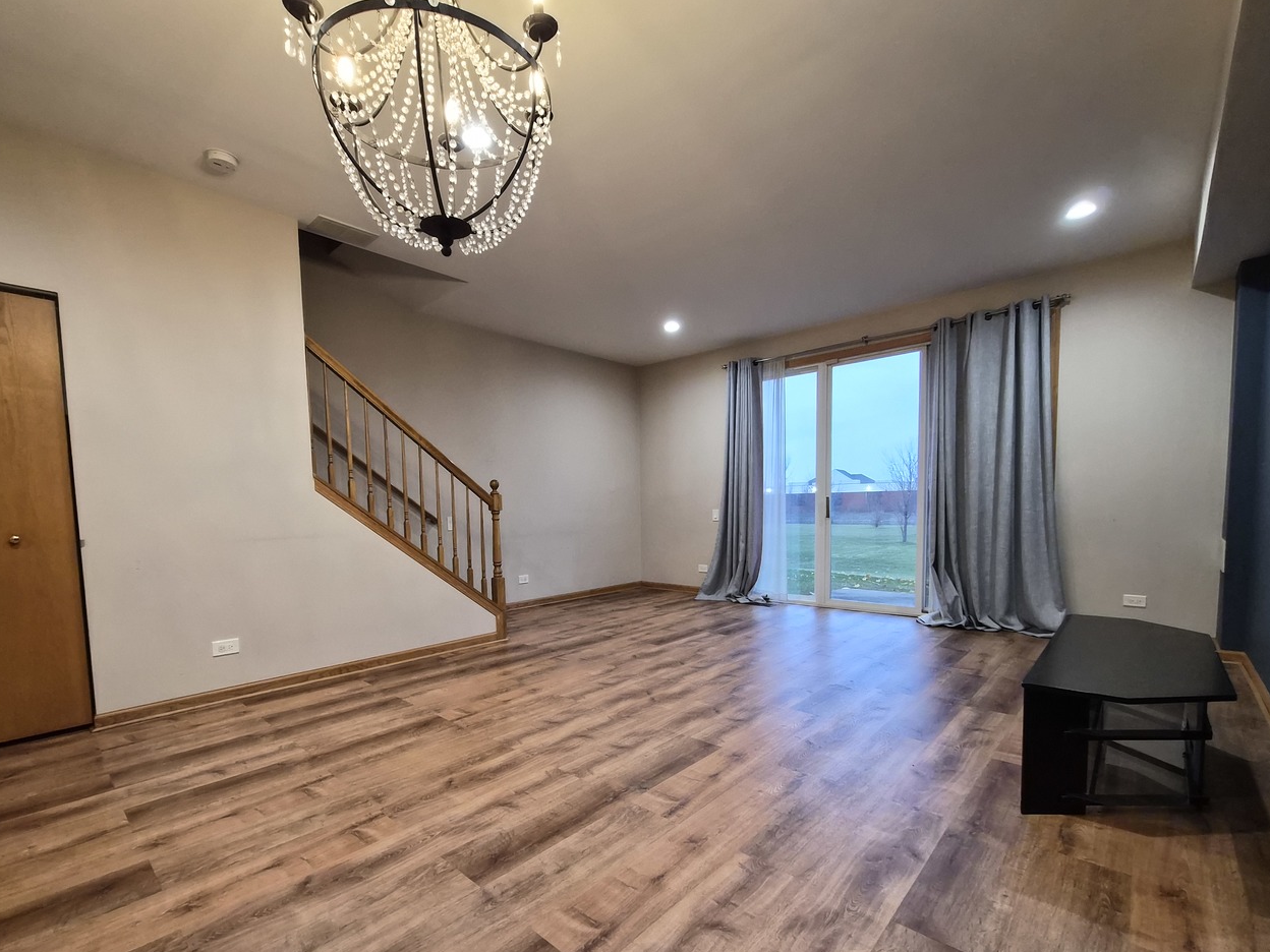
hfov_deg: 98.2
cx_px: 626
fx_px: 550
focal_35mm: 15
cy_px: 546
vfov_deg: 81.2
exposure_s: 1/60
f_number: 2.2
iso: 400
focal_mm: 1.7
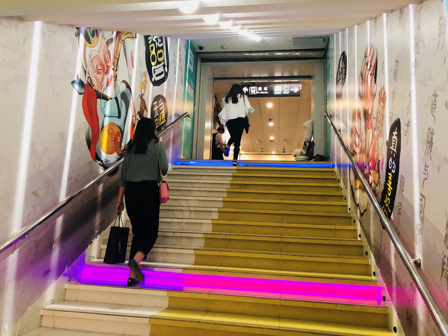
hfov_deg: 63.4
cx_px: 224
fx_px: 362
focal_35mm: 28
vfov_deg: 49.7
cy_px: 168
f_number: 1.8
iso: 100
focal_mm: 4
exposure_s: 1/13
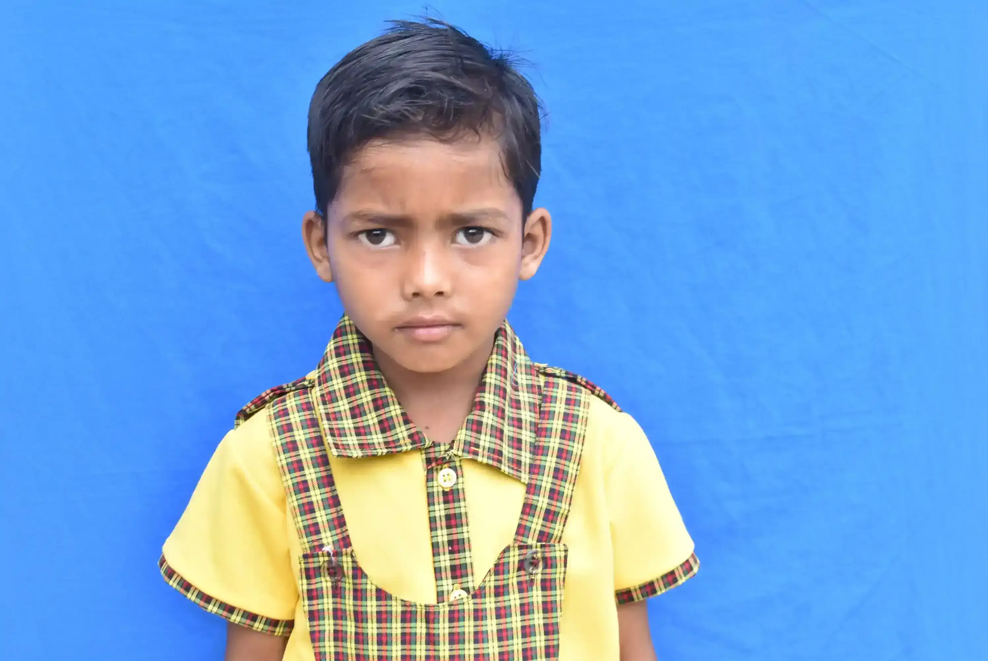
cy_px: 330
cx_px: 494
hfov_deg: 37.8
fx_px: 1442
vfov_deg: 25.8
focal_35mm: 52
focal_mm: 35
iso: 500
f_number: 7.1
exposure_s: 1/60
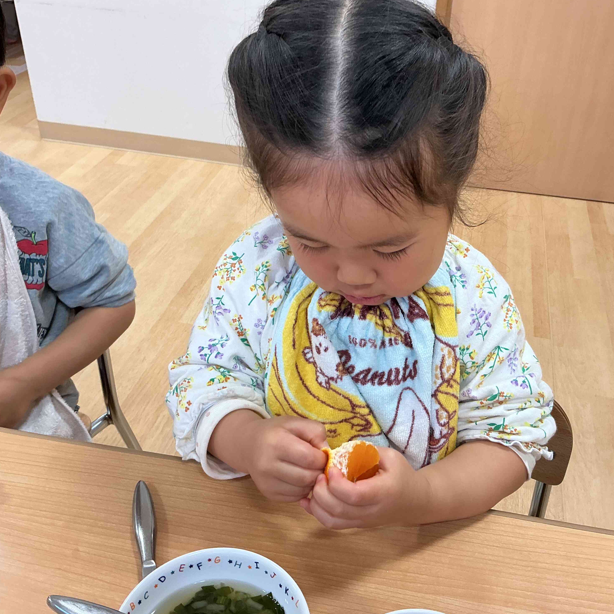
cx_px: 347
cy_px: 312
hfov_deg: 47.1
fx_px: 702
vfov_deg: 47.2
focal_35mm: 35
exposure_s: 1/60
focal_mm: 3
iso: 50
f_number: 1.8
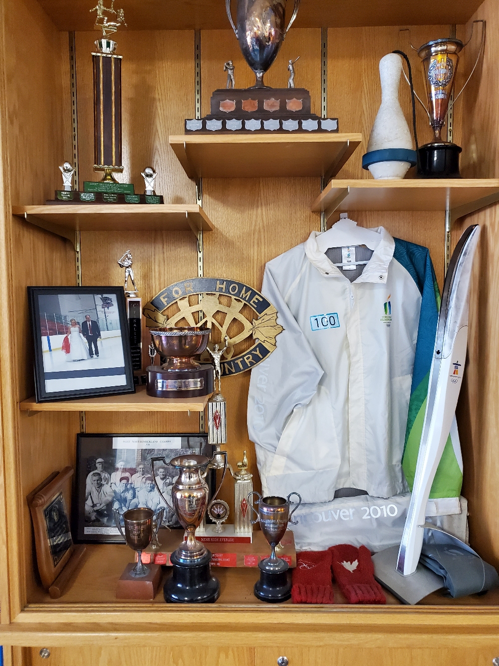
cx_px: 250
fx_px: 500
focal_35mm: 26
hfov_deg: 53.1
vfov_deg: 67.3
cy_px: 333
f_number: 1.5
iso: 500
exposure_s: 1/40
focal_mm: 4.3
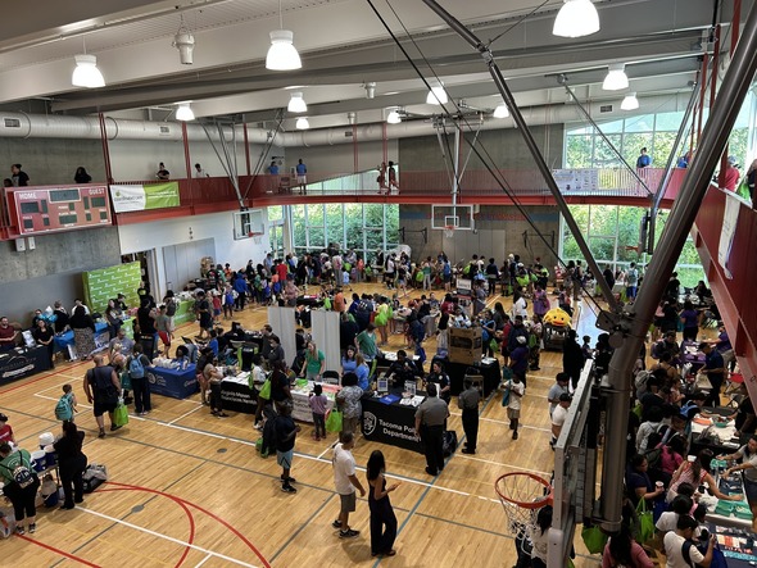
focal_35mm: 26
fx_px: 569
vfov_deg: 53.1
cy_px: 284
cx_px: 378
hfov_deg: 67.3
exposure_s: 1/120
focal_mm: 5.7
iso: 125
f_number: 1.5
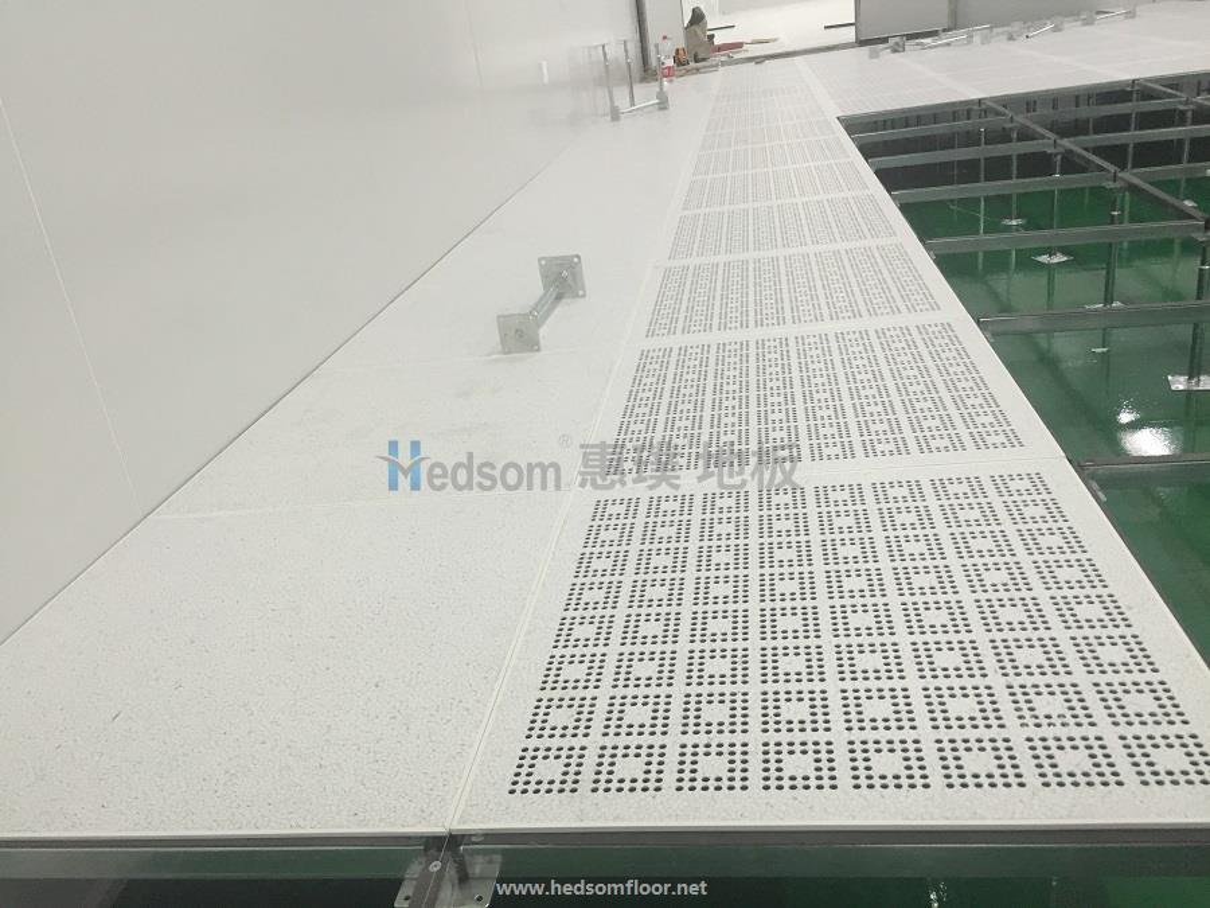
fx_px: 1014
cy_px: 454
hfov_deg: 61.7
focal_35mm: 29
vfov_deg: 48.2
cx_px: 605
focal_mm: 4.15
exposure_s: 1/33
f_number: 2.2
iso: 100
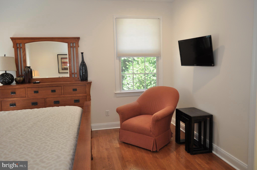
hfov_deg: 67.4
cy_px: 85
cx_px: 128
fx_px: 193
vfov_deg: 47.8
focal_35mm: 27
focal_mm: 18
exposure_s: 1/60
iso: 500
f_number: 4
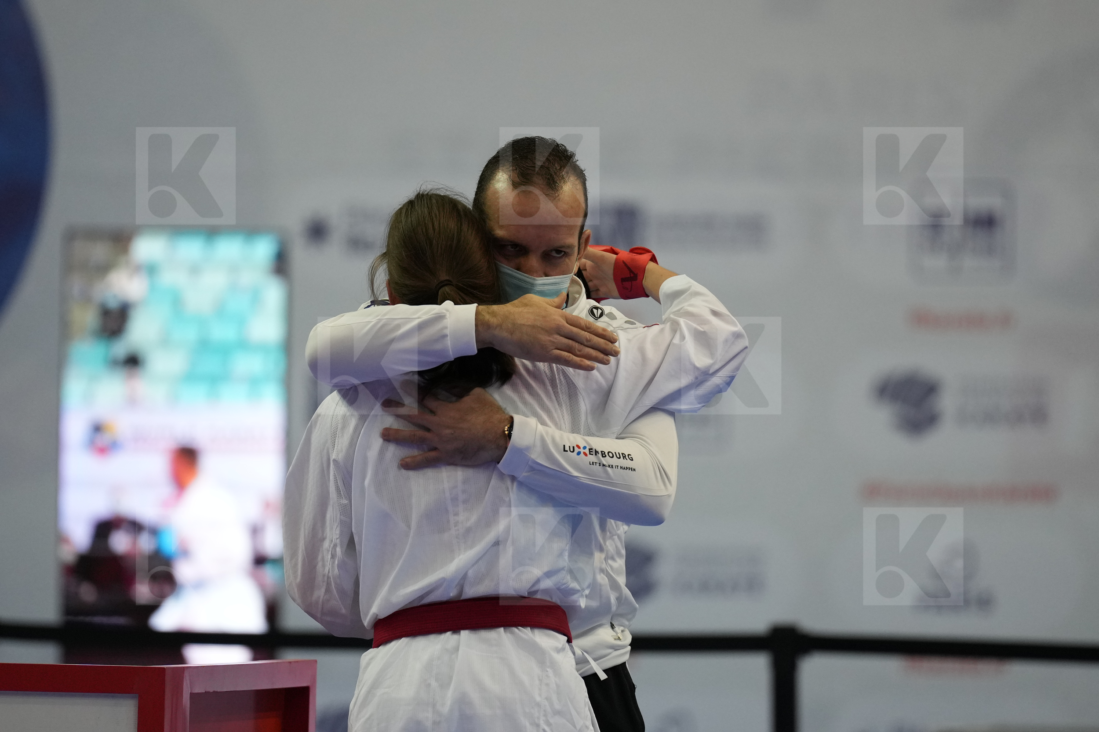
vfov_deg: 4.6
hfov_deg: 6.9
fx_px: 9156
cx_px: 550
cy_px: 366
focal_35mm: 300
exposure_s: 1/1000
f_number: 2.8
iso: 2000
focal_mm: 200
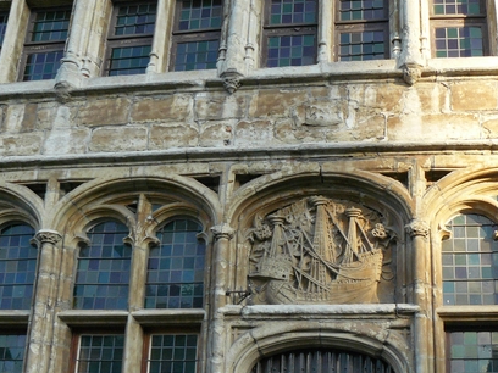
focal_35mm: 53
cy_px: 233
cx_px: 326
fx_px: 762
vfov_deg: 27.4
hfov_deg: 35.9
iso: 200
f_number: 4
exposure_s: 1/250
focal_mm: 6
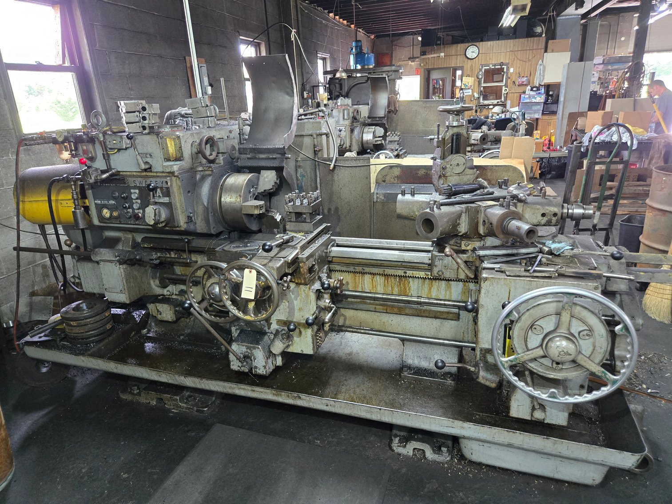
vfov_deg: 58.9
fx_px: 447
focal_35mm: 23
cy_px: 252
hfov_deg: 73.9
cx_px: 336
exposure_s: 1/120
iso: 800
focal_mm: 5.4
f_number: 1.8
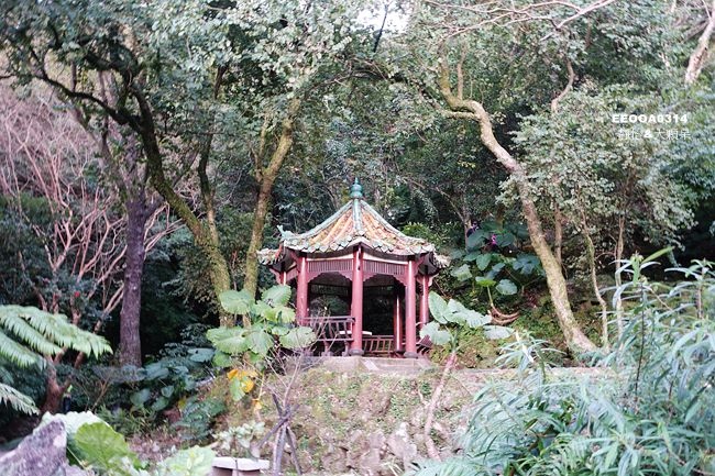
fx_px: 576
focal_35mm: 29
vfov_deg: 44.9
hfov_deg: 63.7
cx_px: 358
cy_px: 238
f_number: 2.8
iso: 125
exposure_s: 1/30
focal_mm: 10.51
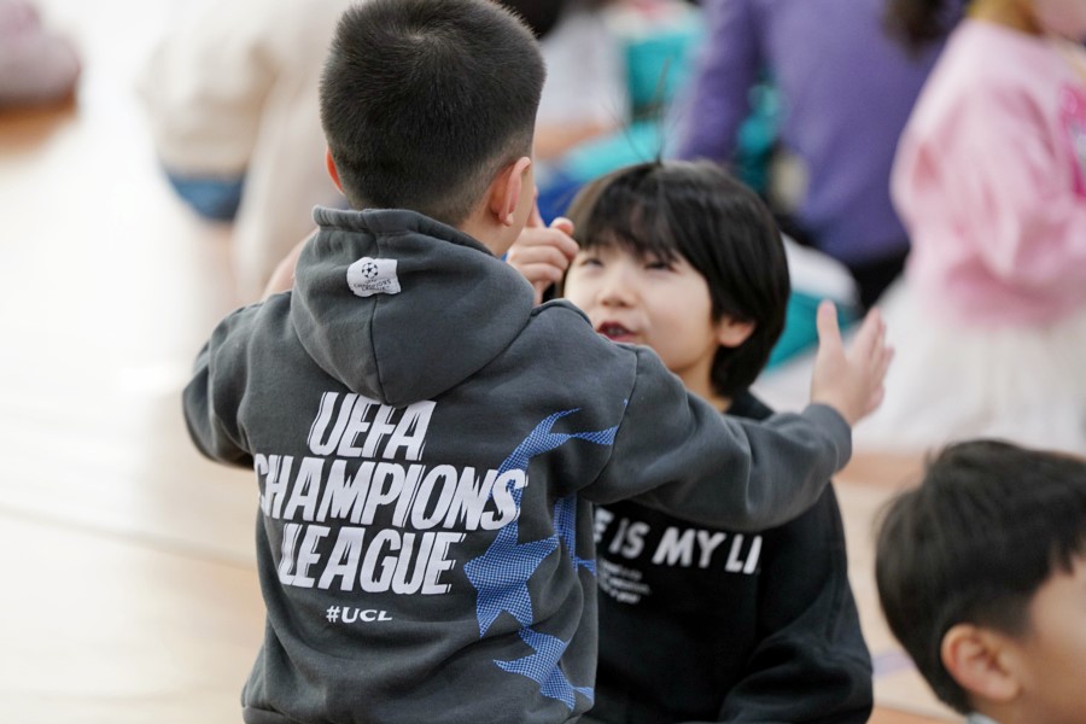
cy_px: 362
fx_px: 6033
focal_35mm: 200
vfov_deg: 6.9
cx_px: 543
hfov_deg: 10.3
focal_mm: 200
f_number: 2.8
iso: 2000
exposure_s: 1/250
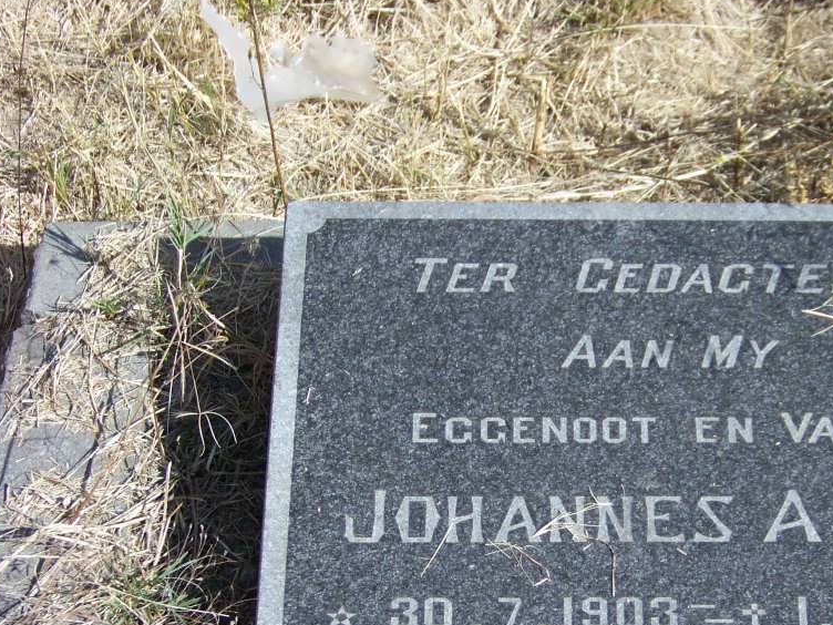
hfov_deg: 19.7
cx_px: 634
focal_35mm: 99
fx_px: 2382
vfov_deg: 14.9
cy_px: 467
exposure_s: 1/640
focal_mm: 10.5
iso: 64
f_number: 3.2
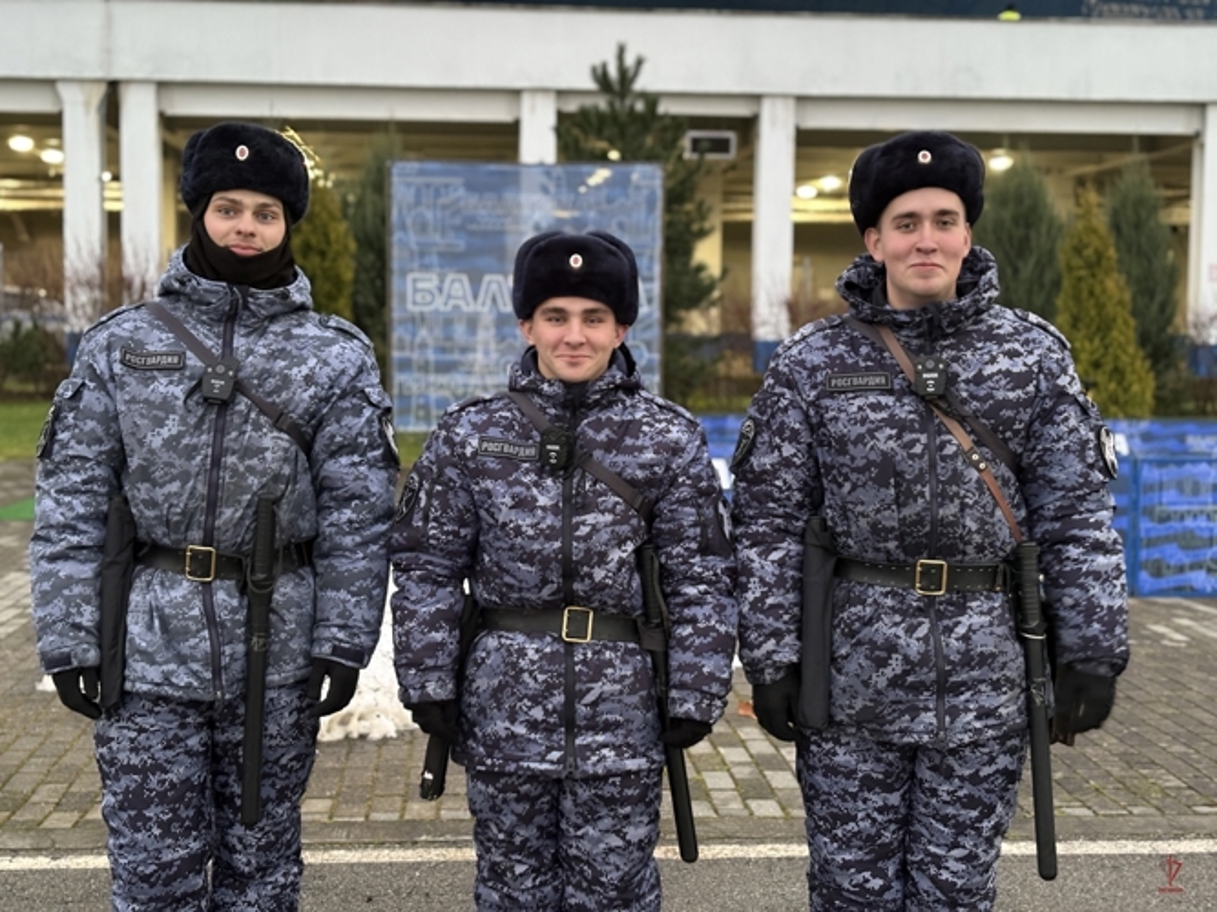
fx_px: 1828
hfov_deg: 36.8
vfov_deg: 28.0
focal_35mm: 52
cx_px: 608
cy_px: 456
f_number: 1.6
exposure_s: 1/33
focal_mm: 5.96
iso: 250
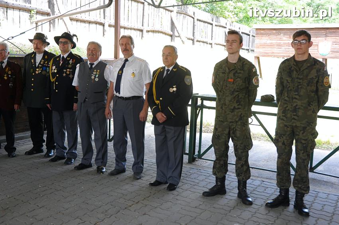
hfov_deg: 51.3
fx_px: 353
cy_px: 112
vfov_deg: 35.4
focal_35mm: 38
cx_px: 170
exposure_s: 1/160
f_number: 6.3
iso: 800
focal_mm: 25
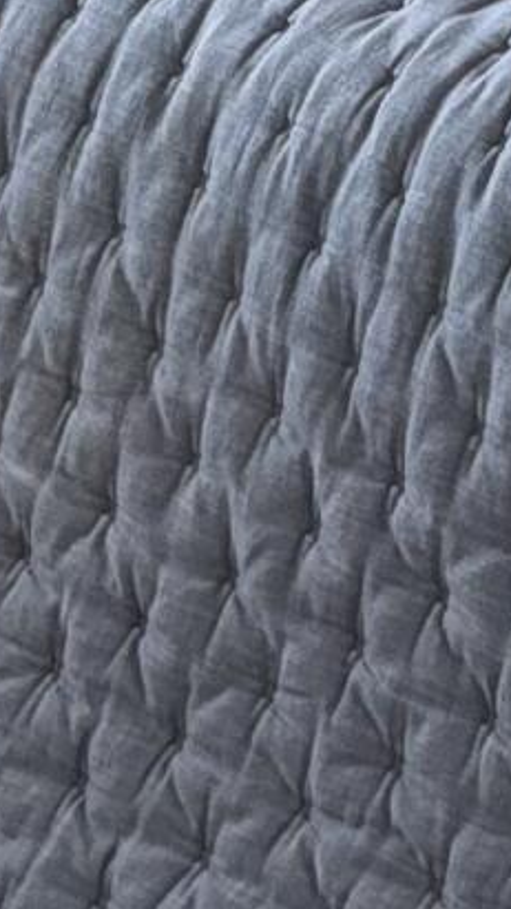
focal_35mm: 191
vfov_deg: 10.5
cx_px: 1164
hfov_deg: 6.1
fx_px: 4604
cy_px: -774
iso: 50
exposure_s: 1/34
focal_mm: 6.76
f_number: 1.78
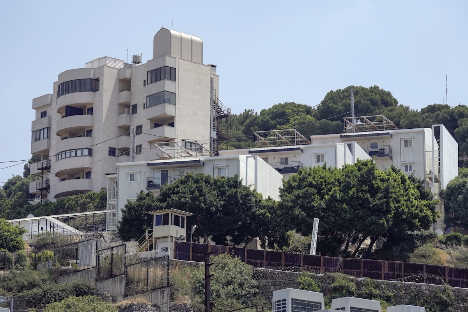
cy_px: 156
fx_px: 1664
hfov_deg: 16.0
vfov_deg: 10.7
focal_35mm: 128
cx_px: 234
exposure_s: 1/5000
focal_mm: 128
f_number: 5
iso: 500
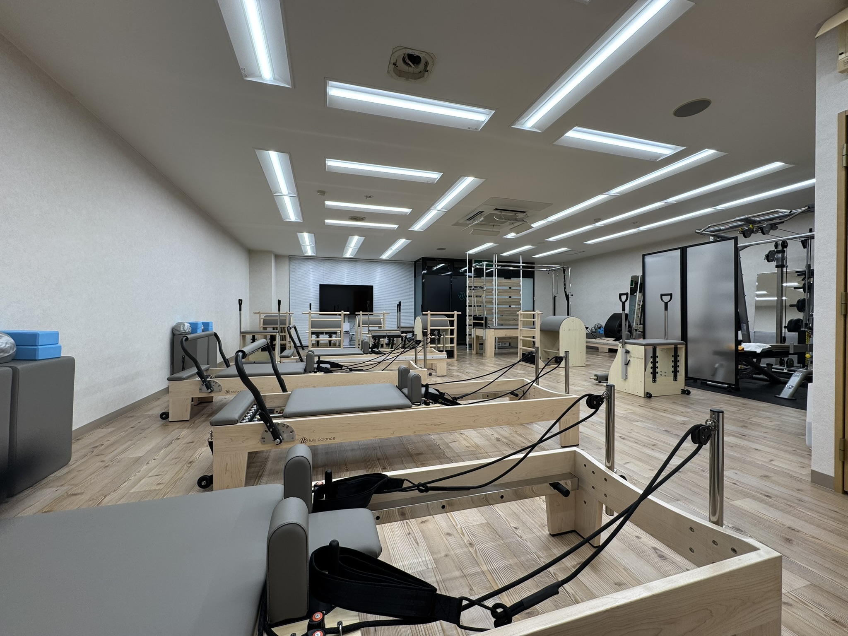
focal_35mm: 14
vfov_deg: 85.7
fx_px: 343
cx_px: 424
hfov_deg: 102.1
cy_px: 318
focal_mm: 2.22
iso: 40
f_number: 2.2
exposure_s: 1/131
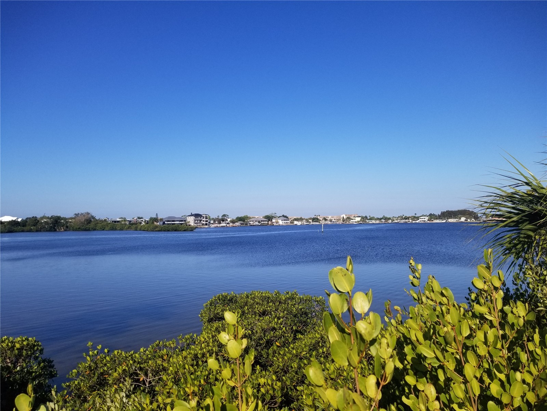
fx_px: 411
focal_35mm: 26
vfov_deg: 53.1
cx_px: 274
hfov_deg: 67.3
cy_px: 206
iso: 50
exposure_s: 1/3280
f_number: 1.7
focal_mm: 4.25
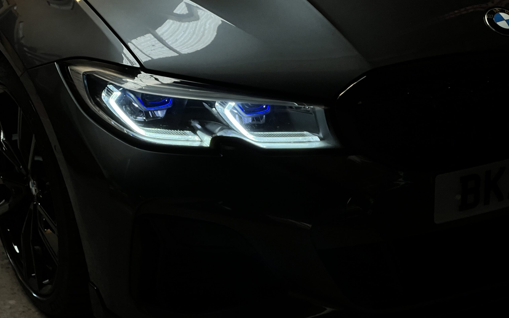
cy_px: 185
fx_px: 1138
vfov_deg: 15.9
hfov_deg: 25.2
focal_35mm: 82
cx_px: 254
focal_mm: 9
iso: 160
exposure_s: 1/98
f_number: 2.8
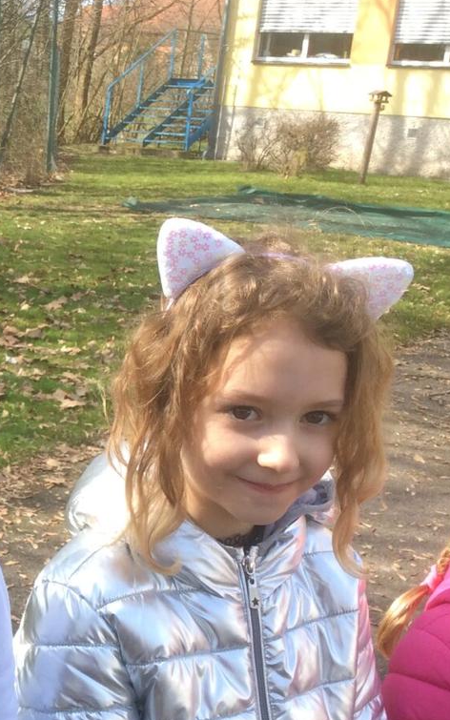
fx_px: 1177
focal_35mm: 60
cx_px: -107
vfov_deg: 34.0
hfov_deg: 20.1
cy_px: 409
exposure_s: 1/347
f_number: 2.4
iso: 32
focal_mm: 3.3
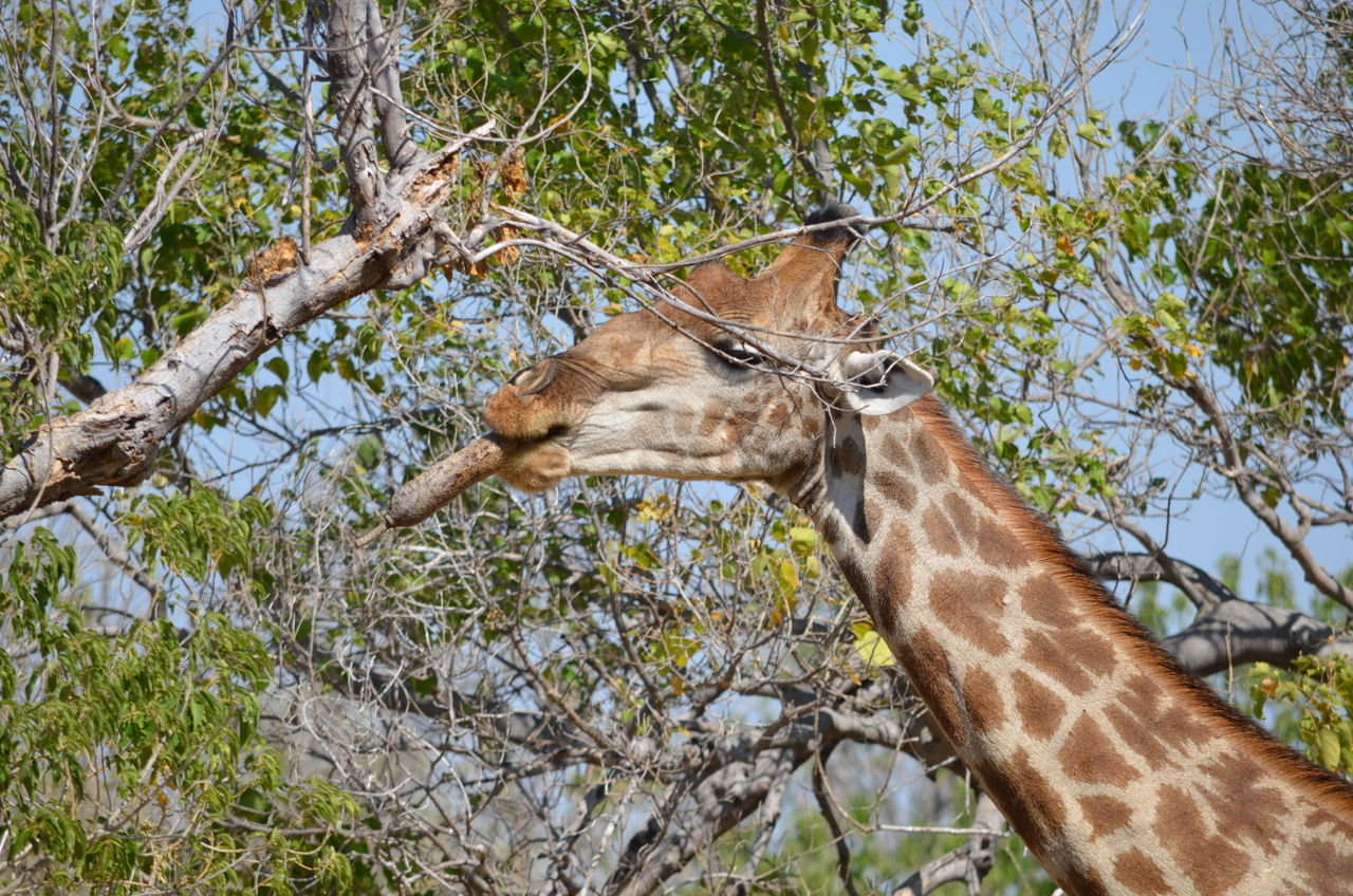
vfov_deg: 3.0
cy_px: 448
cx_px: 676
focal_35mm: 450
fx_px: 16879
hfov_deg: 4.6
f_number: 6.3
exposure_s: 1/640
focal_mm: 300
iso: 200
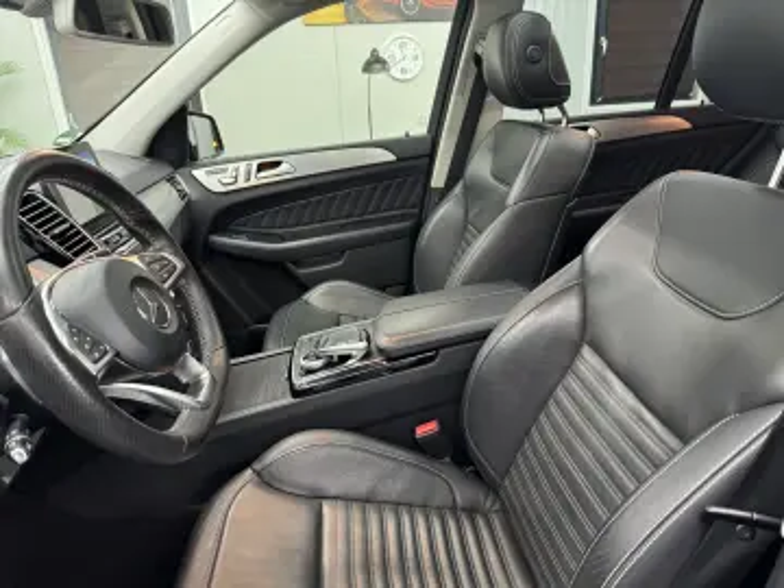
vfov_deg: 56.8
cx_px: 392
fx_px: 544
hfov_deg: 71.6
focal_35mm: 24
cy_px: 294
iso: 500
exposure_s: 1/50
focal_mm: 6.76
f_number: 1.78
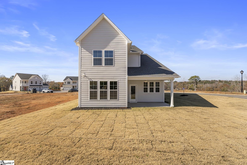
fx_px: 96
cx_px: 124
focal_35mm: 14
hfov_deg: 104.3
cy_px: 82
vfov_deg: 81.2
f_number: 6.3
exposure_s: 1/320
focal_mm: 14
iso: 100
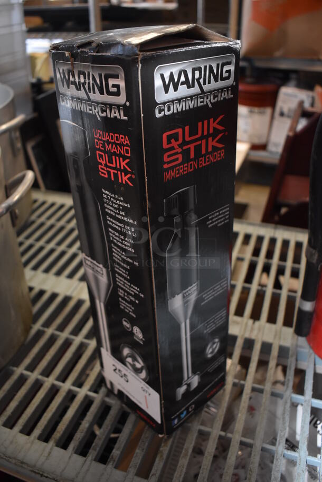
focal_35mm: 30
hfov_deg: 43.7
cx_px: 161
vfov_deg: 61.9
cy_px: 241
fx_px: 402
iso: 1600
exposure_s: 1/100
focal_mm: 20
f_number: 3.8
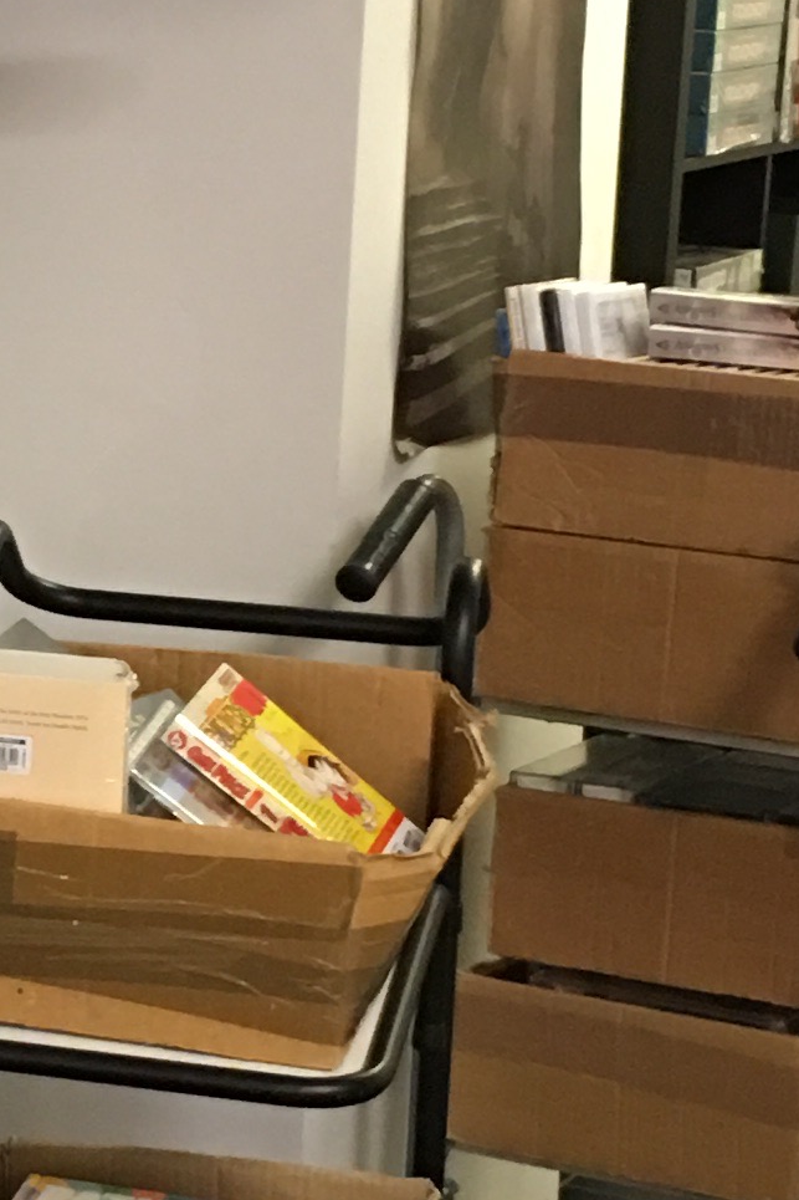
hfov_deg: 10.5
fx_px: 4196
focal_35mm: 126
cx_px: -437
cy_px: 525
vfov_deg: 16.3
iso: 125
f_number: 2.2
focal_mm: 4.15
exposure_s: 1/17
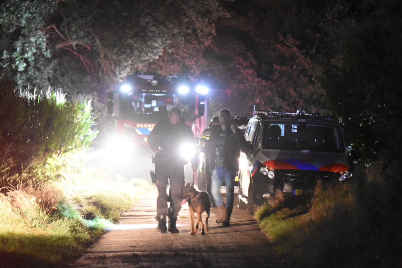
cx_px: 201
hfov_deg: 9.5
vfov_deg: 6.3
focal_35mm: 218
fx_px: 2428
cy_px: 134
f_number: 2.8
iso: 6400
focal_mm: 145
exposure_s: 1/13
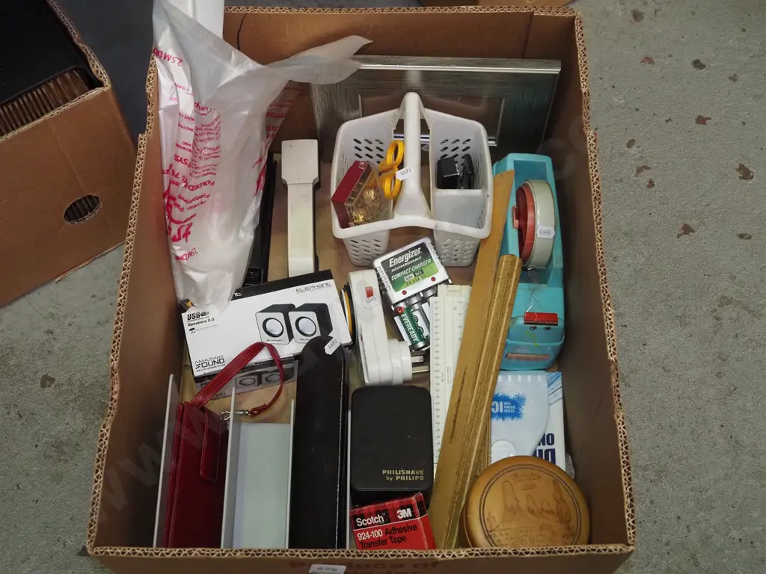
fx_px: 974
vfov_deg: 32.9
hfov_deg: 42.9
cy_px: 287
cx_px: 383
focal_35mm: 44
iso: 2500
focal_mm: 22
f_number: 5.6
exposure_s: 1/160
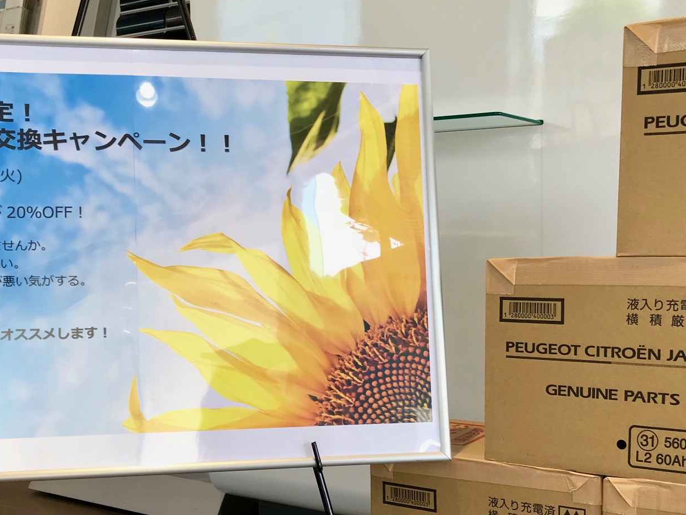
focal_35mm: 46
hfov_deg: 41.2
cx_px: 387
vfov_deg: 31.1
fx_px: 912
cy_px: 366
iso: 20
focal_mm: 3.99
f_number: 1.8
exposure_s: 1/120
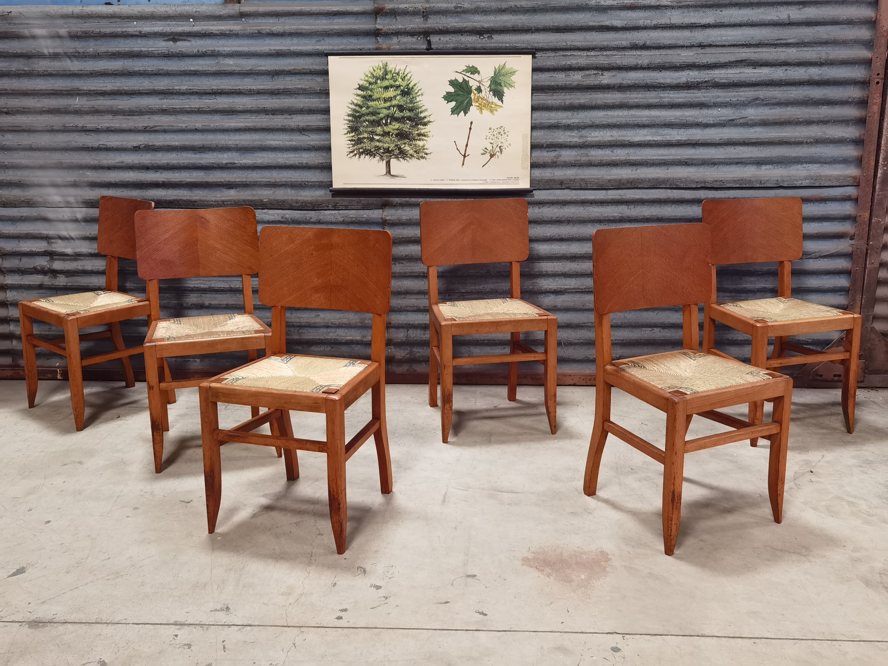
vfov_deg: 41.8
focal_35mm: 34
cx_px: 444
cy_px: 333
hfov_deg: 54.0
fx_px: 872
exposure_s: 1/33.3
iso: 500
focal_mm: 6.71
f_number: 1.9
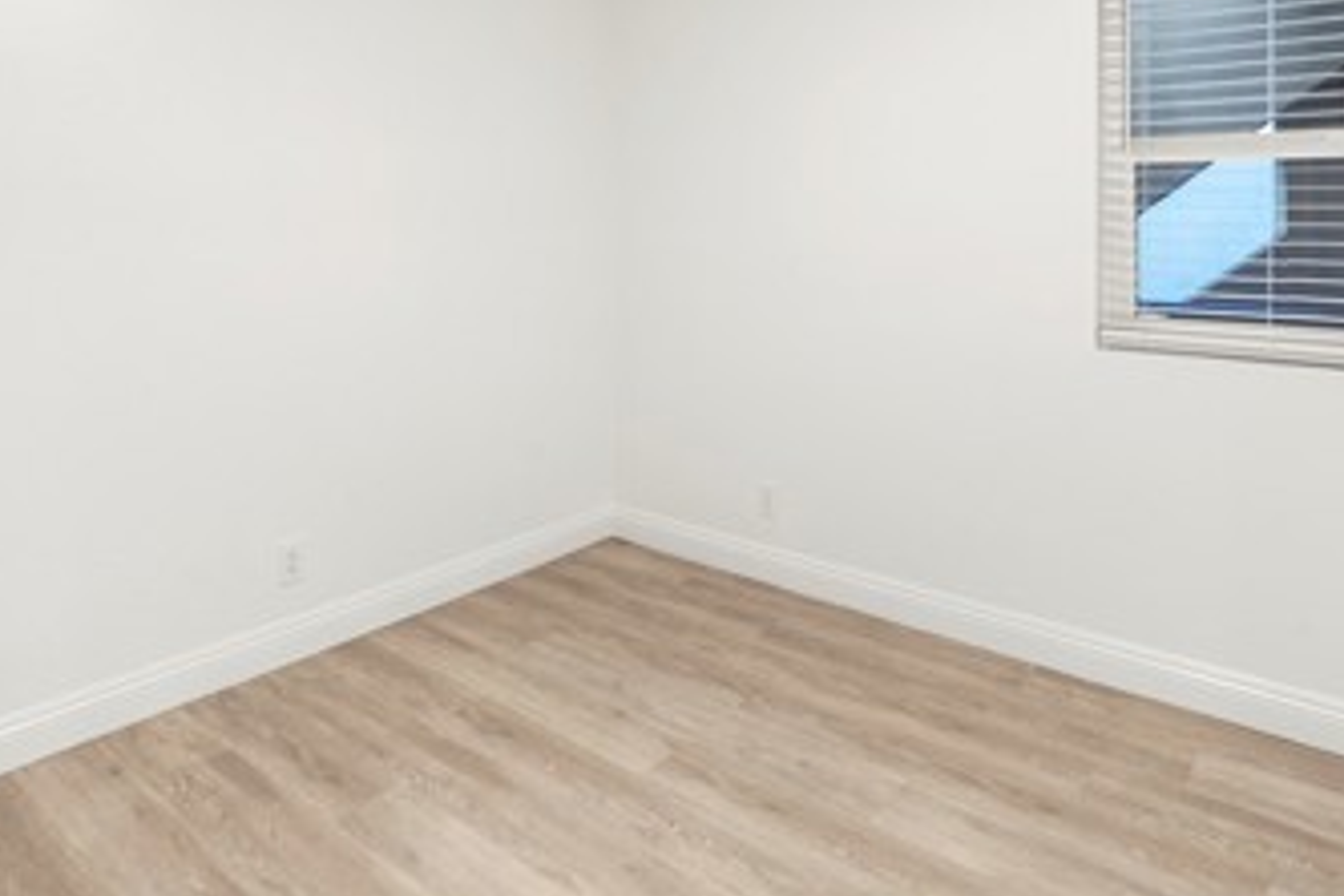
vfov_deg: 49.0
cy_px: 212
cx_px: 739
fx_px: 933
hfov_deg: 71.3
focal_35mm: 25
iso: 2500
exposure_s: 1/13
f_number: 10
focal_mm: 13
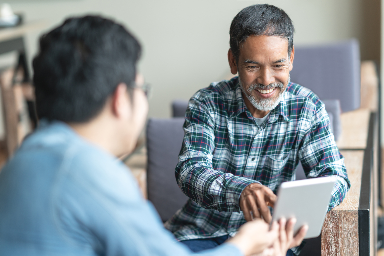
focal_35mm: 85
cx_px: 192
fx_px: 907
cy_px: 128
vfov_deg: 16.1
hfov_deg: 23.9
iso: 125
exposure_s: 1/320
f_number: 1.4
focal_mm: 85
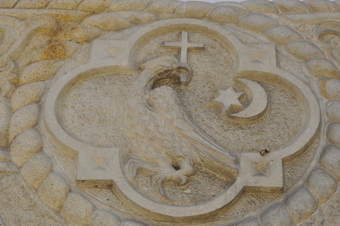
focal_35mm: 128
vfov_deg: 10.7
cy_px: 113
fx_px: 1202
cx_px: 170
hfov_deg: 16.1
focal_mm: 85
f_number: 11
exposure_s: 1/500
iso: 500
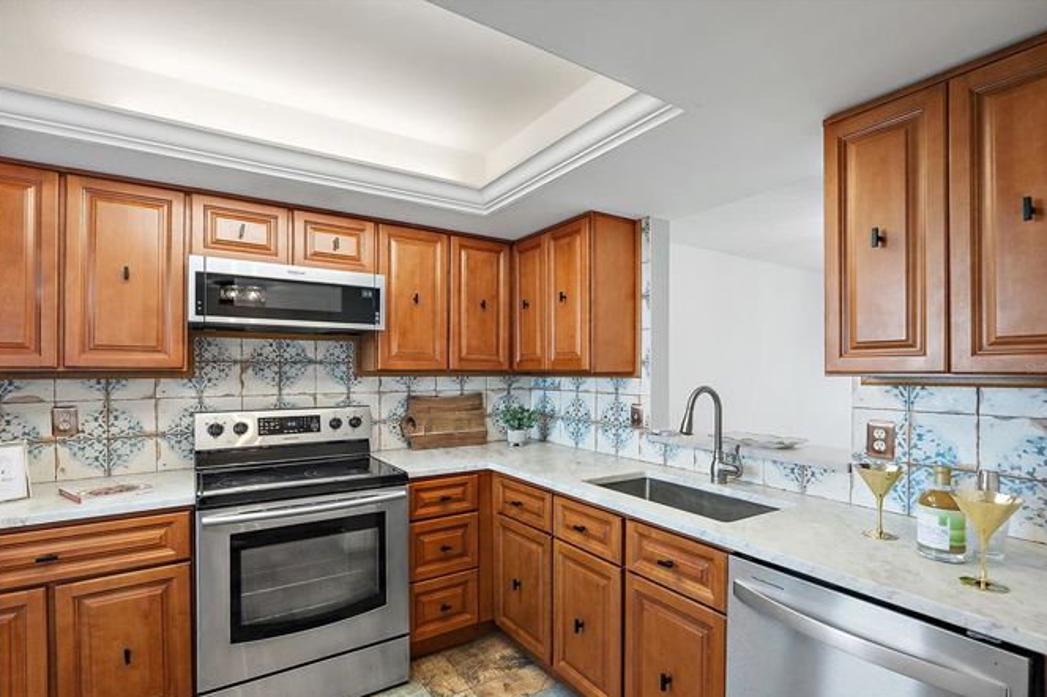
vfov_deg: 70.3
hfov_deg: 93.3
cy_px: 367
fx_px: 494
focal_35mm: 17
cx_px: 532
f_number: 4
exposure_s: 1/40
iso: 1250
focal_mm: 16
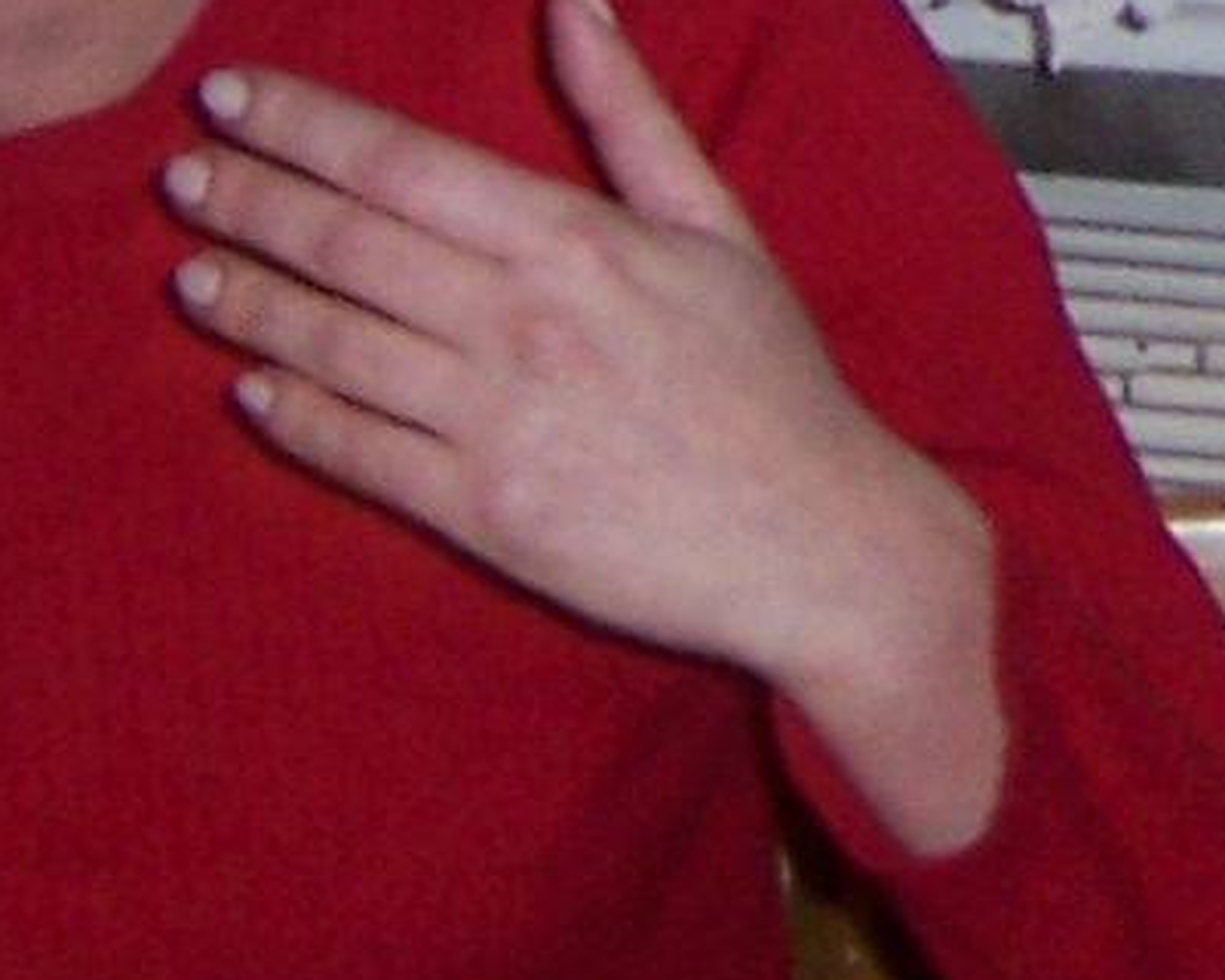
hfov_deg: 8.2
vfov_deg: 6.6
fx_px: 8228
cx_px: 2352
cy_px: -925
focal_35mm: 227
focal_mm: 6.2
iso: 125
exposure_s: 1/60
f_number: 2.8
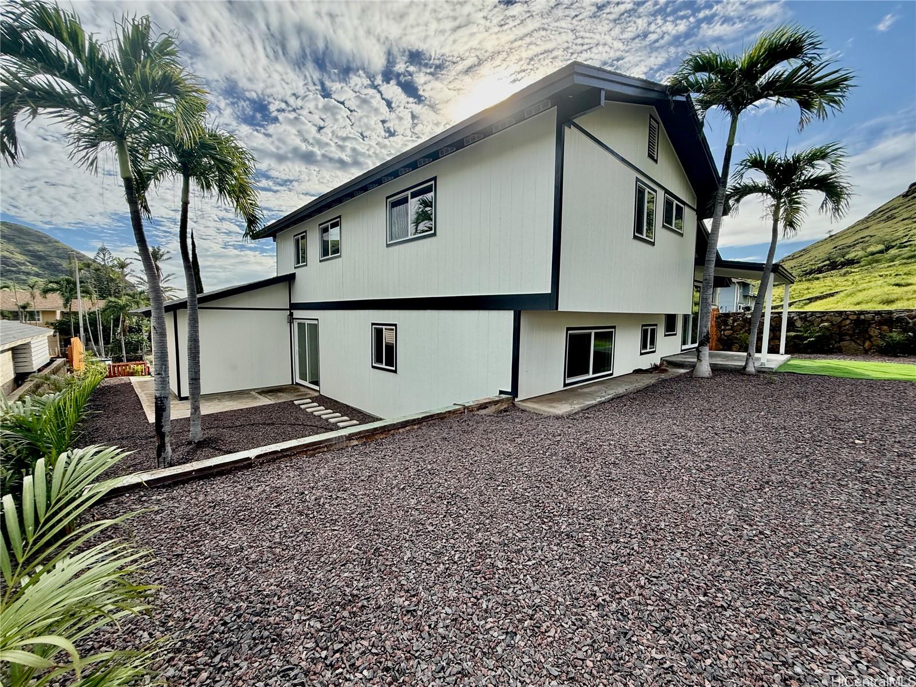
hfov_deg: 102.1
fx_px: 370
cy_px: 344
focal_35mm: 14
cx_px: 458
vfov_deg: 85.7
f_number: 2.2
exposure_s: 1/1745
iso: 80
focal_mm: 2.22
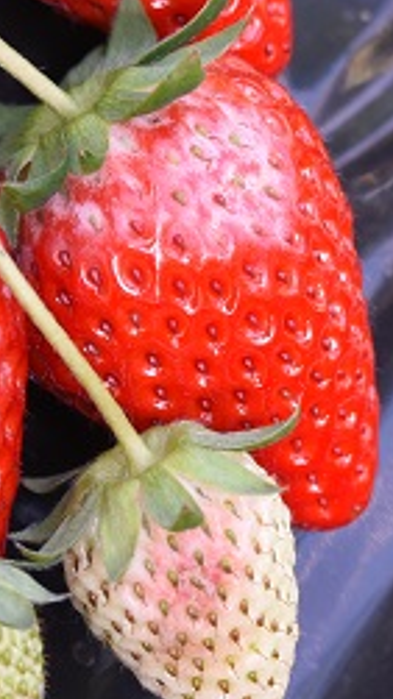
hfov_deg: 6.1
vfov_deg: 10.9
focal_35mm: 197
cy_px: 106
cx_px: 145
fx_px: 3662
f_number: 5.6
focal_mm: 45
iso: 400
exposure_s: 1/125
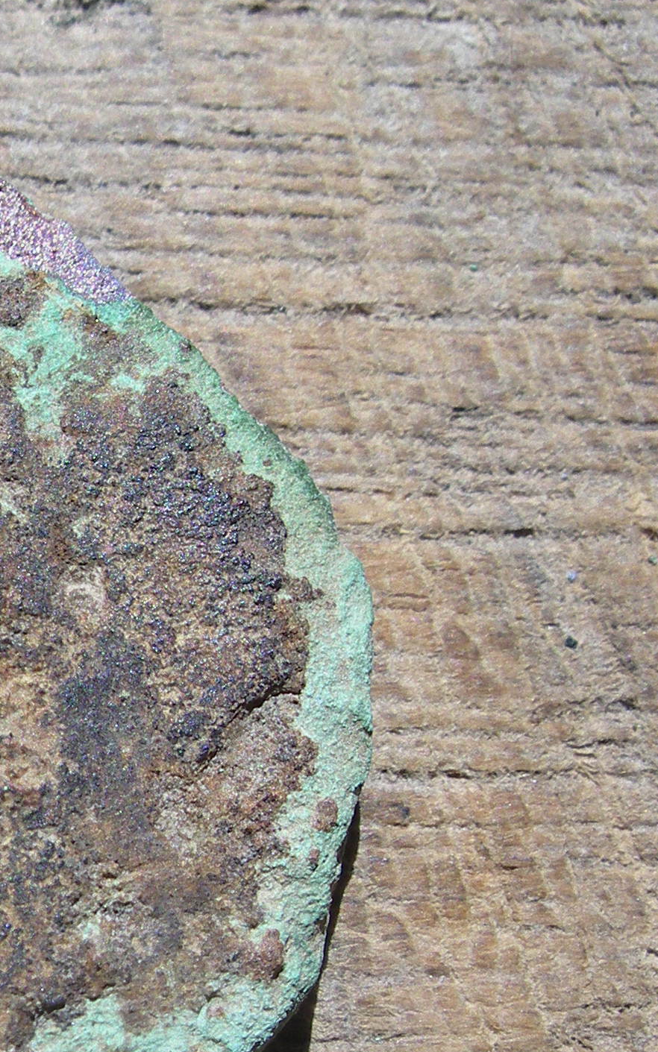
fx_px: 2439
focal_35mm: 85
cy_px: 744
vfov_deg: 24.2
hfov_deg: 14.4
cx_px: -316
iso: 80
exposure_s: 1/250
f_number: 5.6
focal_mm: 7.8
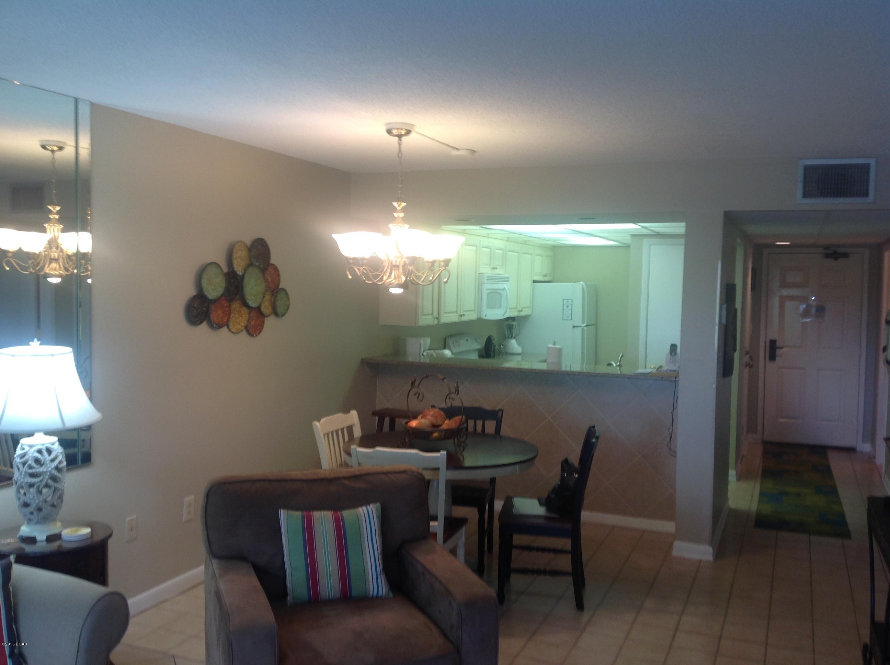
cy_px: 332
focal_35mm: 35
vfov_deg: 40.6
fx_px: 899
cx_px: 445
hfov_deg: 52.7
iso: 50
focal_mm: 4.28
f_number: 2.4
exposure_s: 1/24
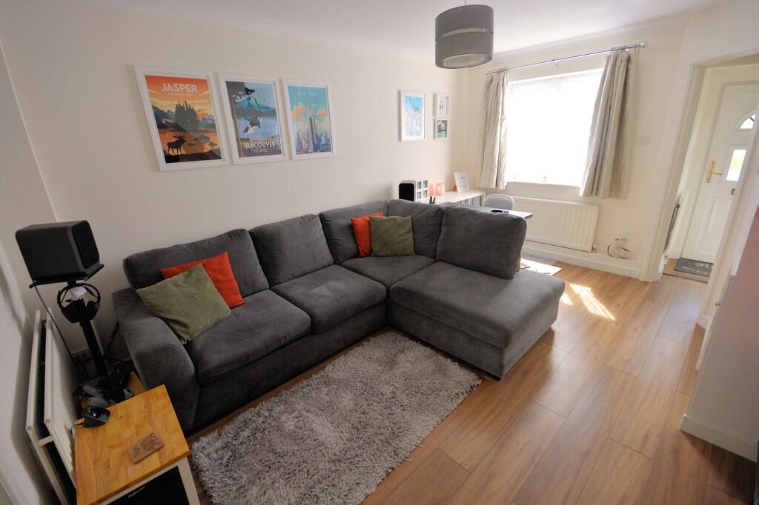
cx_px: 380
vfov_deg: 77.3
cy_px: 252
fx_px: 316
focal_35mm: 15
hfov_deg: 100.4
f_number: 8
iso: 400
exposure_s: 1/30
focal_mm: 10
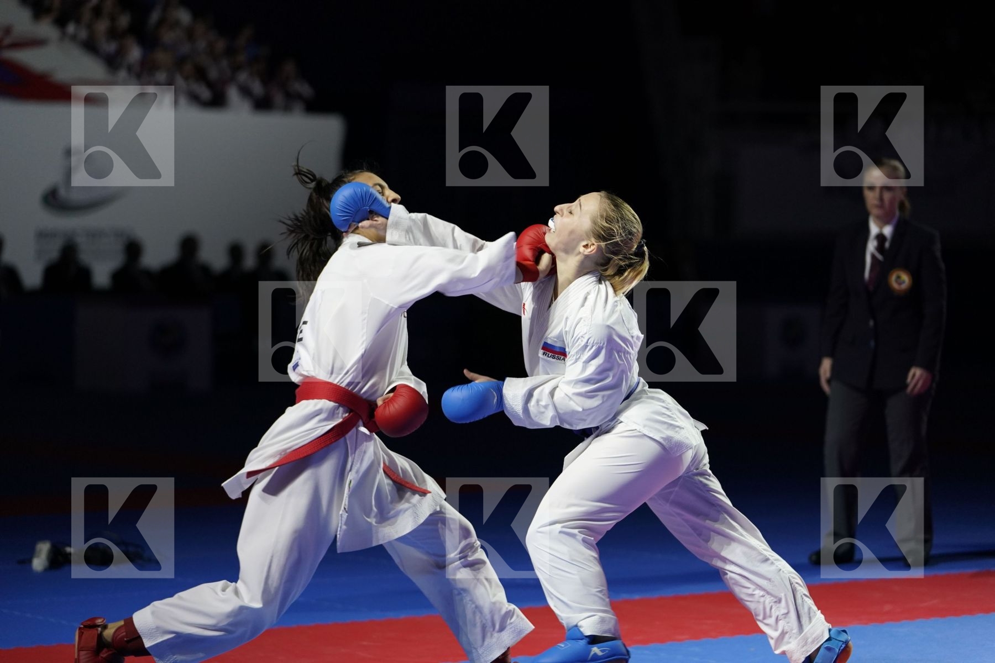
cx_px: 498
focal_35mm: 113
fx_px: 3123
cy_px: 332
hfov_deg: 18.1
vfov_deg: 12.1
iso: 2000
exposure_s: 1/1000
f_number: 2.8
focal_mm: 113
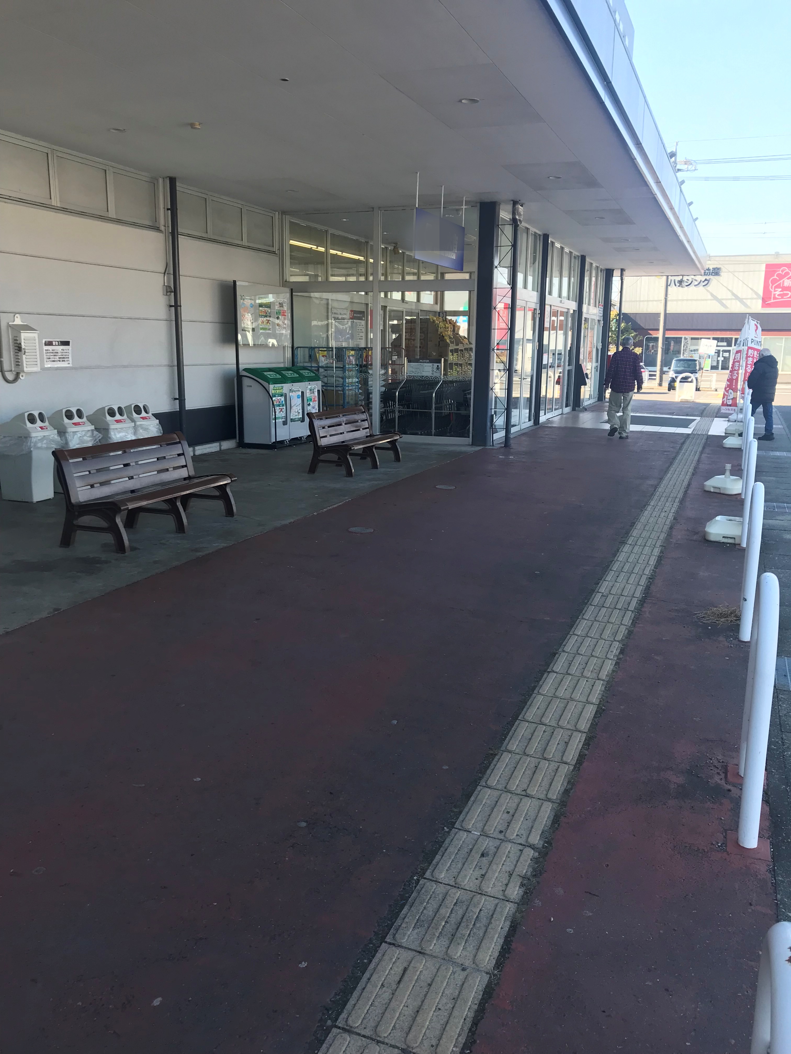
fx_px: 853
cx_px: 396
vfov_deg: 63.4
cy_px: 527
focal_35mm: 28
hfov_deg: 49.7
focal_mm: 3.99
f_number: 1.8
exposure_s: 1/290
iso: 20
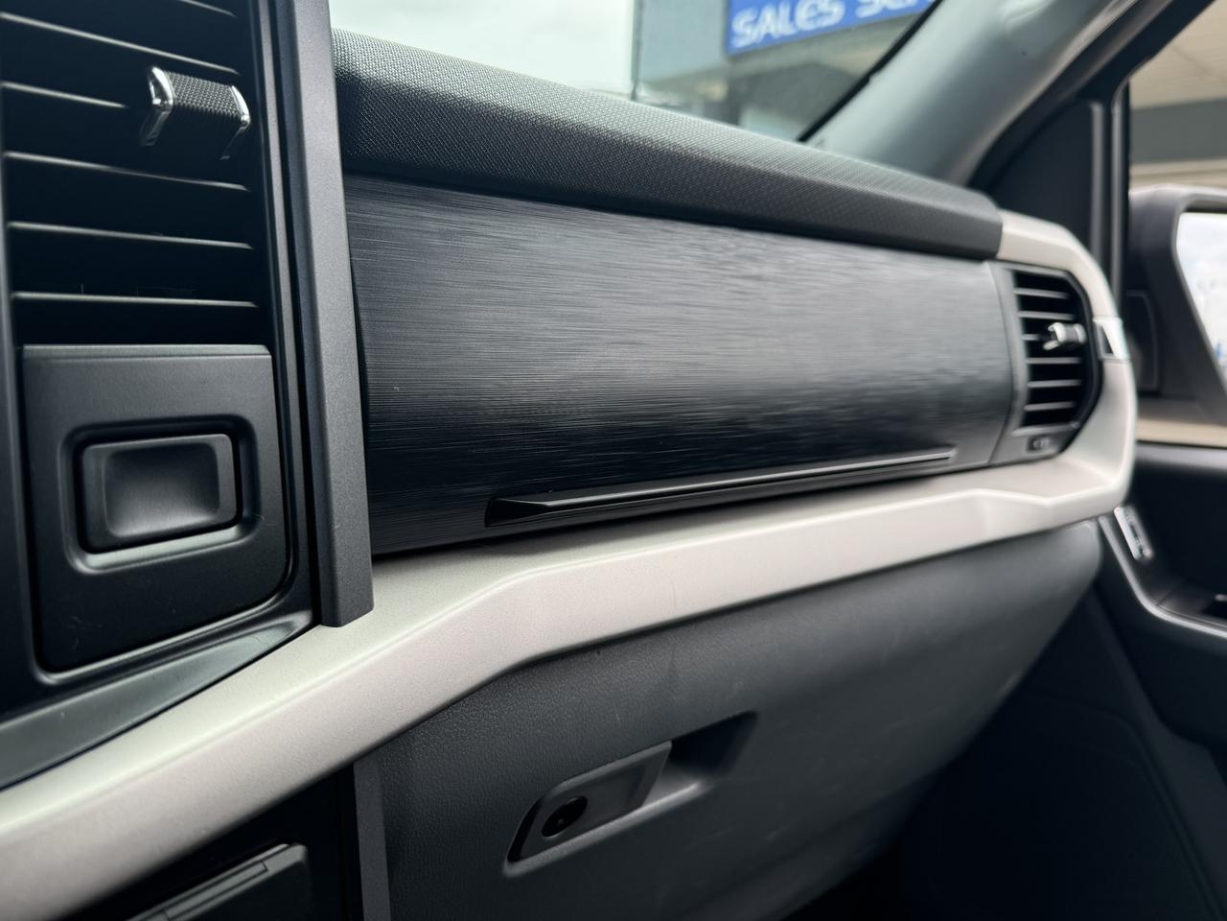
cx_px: 614
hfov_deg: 71.6
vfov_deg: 56.8
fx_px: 851
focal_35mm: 24
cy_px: 460
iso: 80
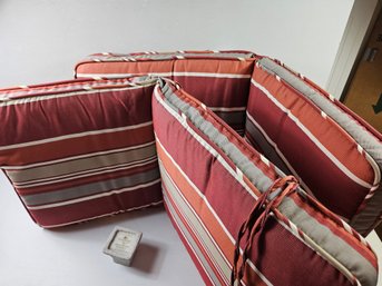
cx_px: 191
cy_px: 143
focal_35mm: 23
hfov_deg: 73.9
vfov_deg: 58.8
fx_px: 254
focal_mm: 5.4
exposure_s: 1/120
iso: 160
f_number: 1.8
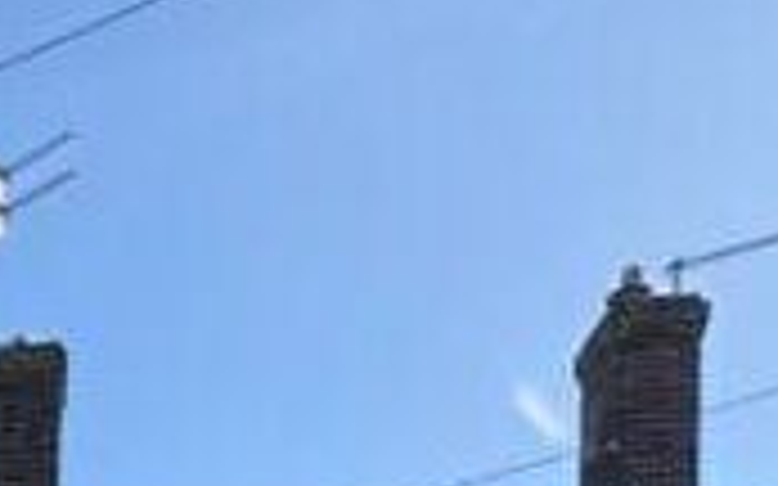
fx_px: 1272
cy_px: 1078
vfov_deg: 15.3
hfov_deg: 28.7
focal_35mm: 60
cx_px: -193
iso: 40
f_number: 2.2
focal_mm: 2.22
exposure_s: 1/605
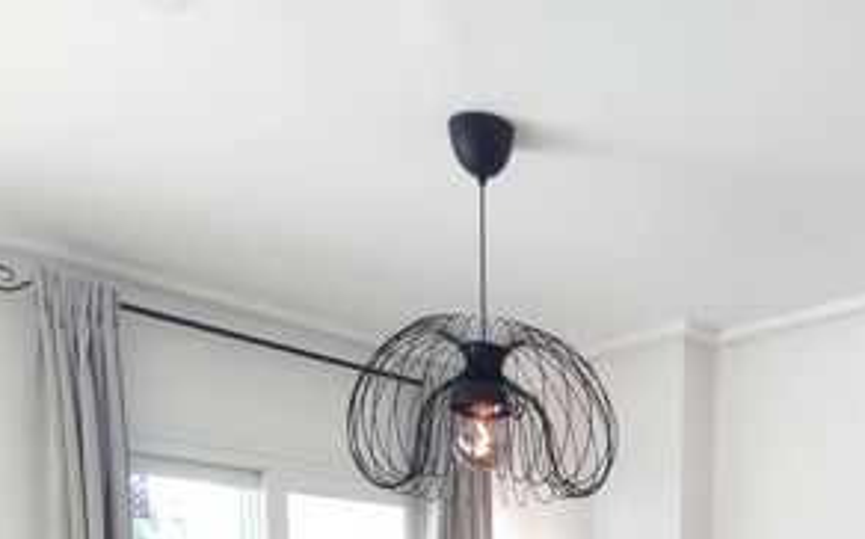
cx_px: 686
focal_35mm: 41
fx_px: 966
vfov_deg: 24.9
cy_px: 780
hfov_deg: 45.9
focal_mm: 1.65
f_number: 2.2
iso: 87
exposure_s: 1/100
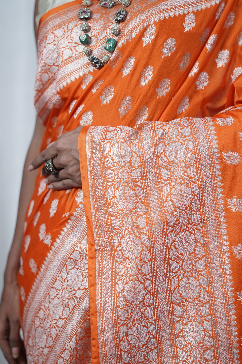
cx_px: 121
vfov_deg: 27.0
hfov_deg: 18.2
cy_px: 182
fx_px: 756
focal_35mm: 75
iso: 250
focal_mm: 50
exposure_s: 1/100
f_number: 1.8
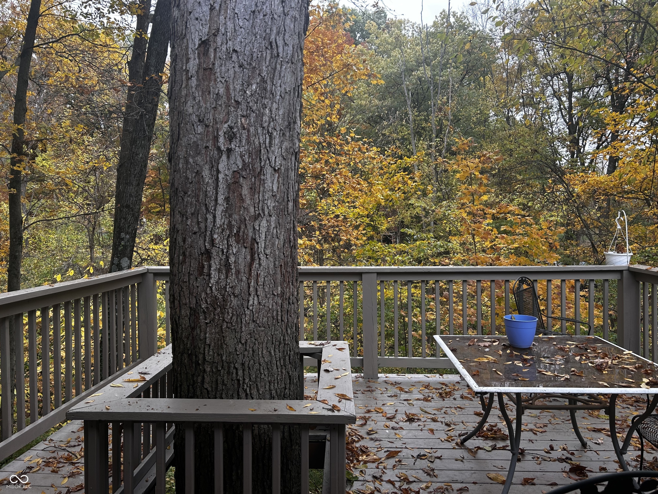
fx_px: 494
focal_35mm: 26
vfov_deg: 53.1
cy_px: 247
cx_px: 329
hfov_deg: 67.3
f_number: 1.5
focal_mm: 5.7
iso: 32
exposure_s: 1/121
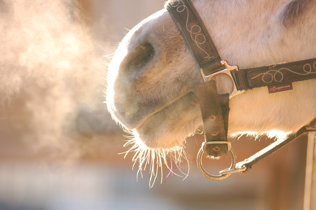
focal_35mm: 232
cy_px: 105
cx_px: 158
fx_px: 2039
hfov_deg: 8.9
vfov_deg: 5.9
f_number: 2.8
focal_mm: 155
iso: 800
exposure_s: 1/1500
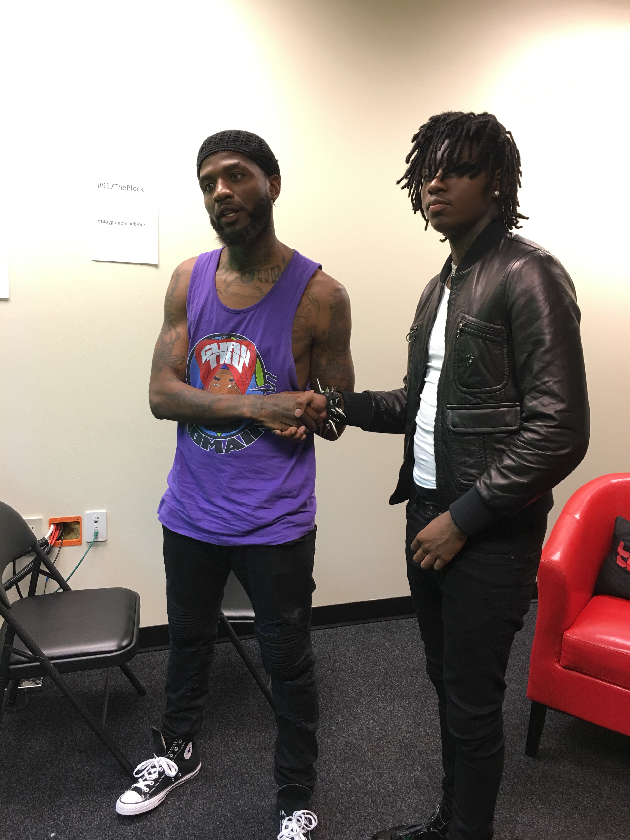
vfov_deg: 61.7
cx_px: 315
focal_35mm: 29
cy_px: 420
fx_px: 704
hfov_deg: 48.2
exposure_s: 1/15
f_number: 2.2
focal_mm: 4.15
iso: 40
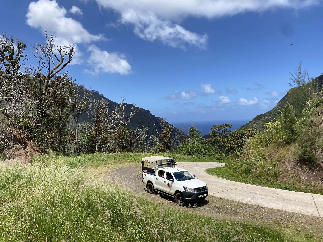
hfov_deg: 67.3
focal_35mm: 26
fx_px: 243
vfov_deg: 53.1
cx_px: 162
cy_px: 121
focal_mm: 4.2
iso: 32
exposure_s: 1/3401
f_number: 1.8
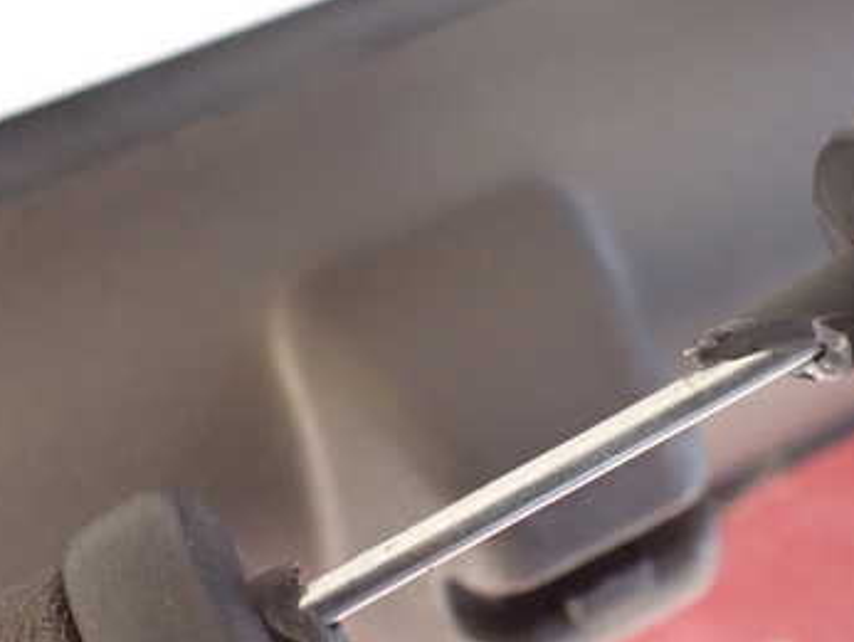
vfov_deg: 27.9
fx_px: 1284
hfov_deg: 36.4
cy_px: 430
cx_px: 565
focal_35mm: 52
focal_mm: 5.4
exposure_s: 1/40
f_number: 2.3
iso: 800
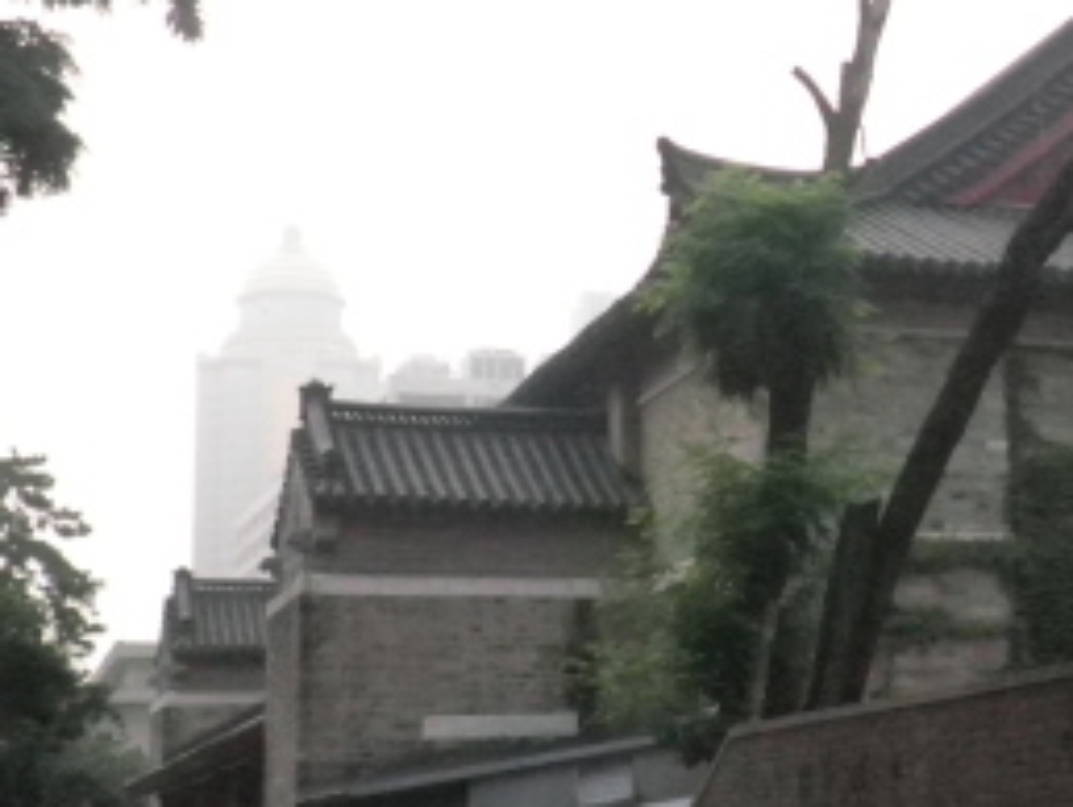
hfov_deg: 26.5
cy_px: 393
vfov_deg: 21.0
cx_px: 1023
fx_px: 2172
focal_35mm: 70
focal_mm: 5
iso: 800
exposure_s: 1/200
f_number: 8.8
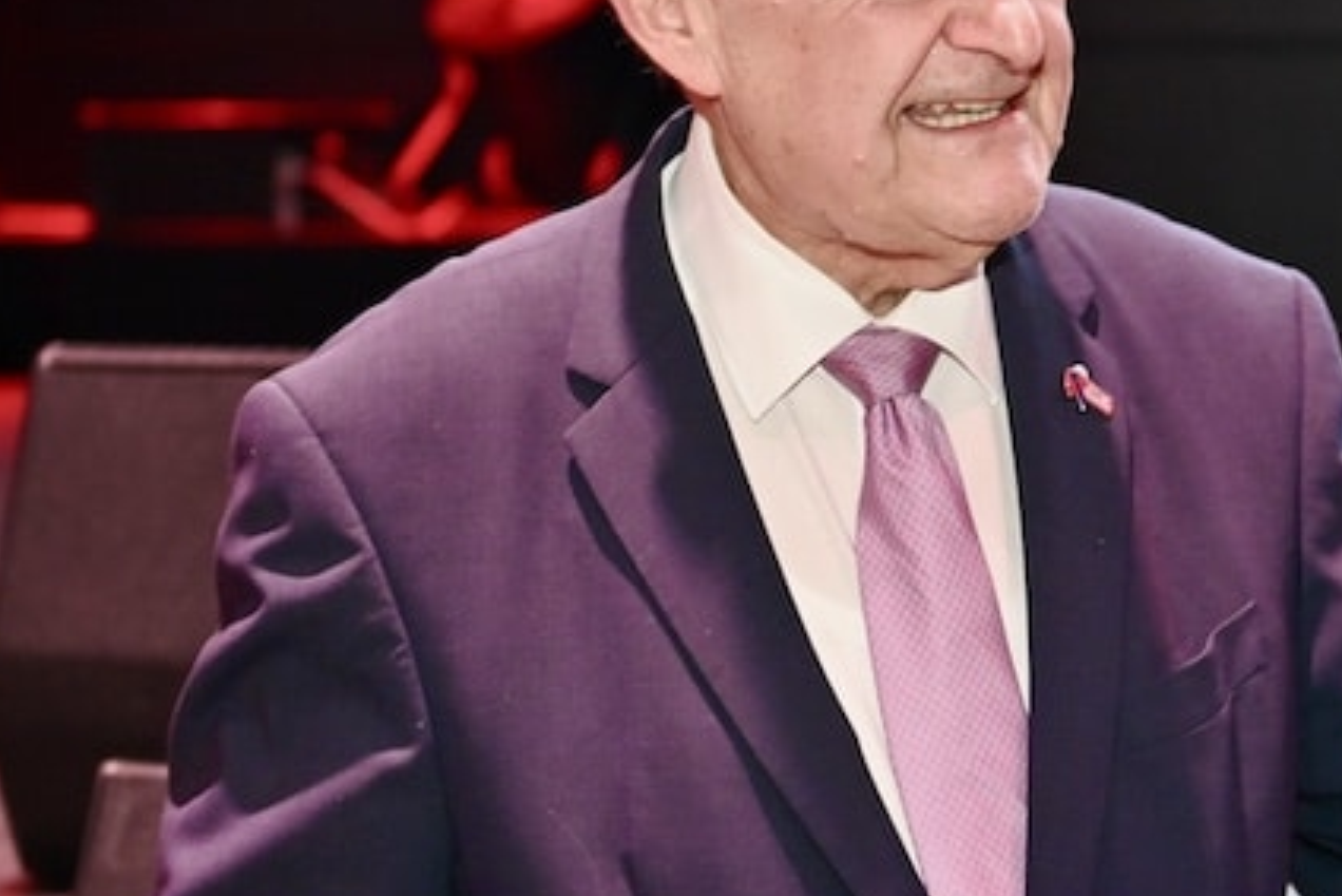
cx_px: 978
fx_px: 4325
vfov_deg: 11.8
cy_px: 249
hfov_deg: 17.6
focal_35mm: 116
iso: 1800
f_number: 2.8
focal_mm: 48
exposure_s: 1/125
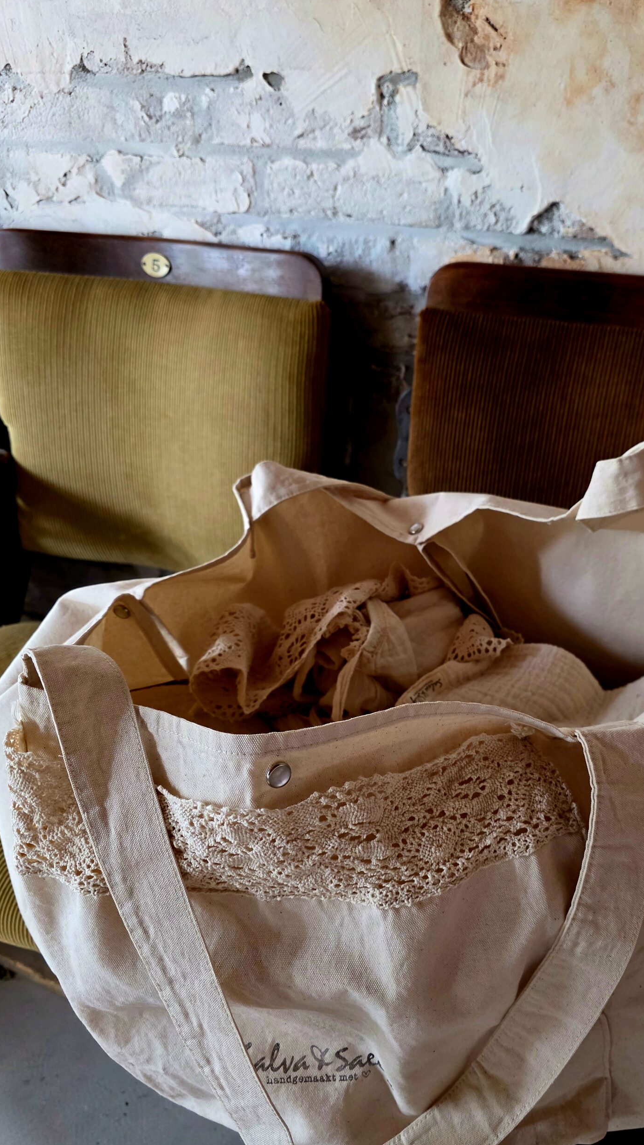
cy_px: 589
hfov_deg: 43.9
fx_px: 789
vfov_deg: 71.9
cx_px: 421
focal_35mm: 26
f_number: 1.7
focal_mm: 6.3
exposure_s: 1/101
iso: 400
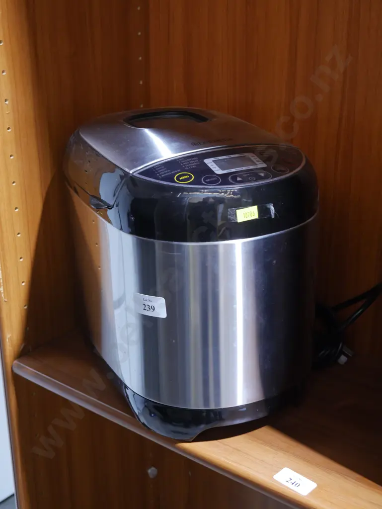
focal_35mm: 48
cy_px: 254
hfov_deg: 30.3
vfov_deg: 39.6
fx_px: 706
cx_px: 191
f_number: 5.2
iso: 2000
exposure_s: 1/60
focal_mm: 24
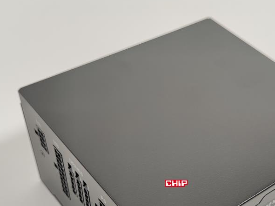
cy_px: 183
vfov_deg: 25.7
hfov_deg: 34.7
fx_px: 437
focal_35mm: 55
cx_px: 176
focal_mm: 6.78
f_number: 1.85
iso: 72
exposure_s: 1/100
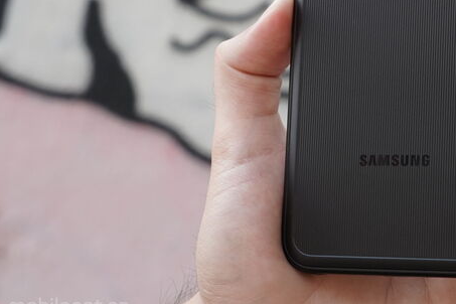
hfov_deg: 18.9
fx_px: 1343
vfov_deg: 12.8
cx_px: 432
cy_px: 15
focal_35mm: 106
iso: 400
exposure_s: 1/125
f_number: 9
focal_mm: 50
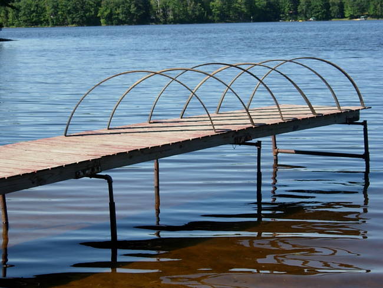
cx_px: 192
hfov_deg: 21.3
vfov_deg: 16.1
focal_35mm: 92
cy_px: 144
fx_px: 1018
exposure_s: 1/527
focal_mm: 19.1
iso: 64
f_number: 4.3
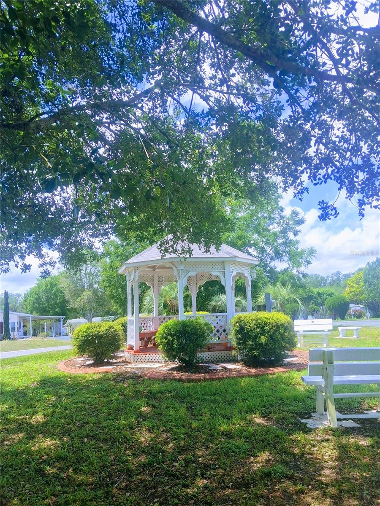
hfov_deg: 51.4
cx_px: 190
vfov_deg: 65.3
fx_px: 395
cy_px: 253
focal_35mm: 27
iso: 25
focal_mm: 4
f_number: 1.8
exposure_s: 1/509
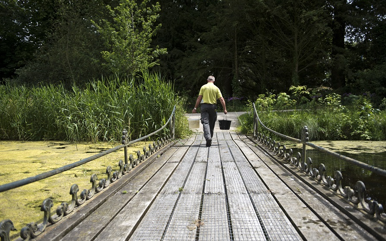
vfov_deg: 41.8
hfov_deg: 62.9
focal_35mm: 30
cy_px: 112
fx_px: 316
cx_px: 195
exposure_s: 1/2000
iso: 200
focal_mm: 29
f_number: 3.2
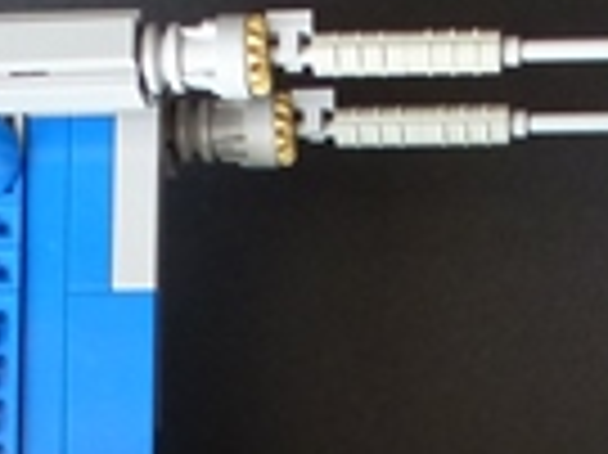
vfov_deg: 11.2
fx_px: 2001
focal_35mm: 114
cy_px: 1016
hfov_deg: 17.2
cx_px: 459
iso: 400
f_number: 3.3
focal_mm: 4.3
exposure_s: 1/13
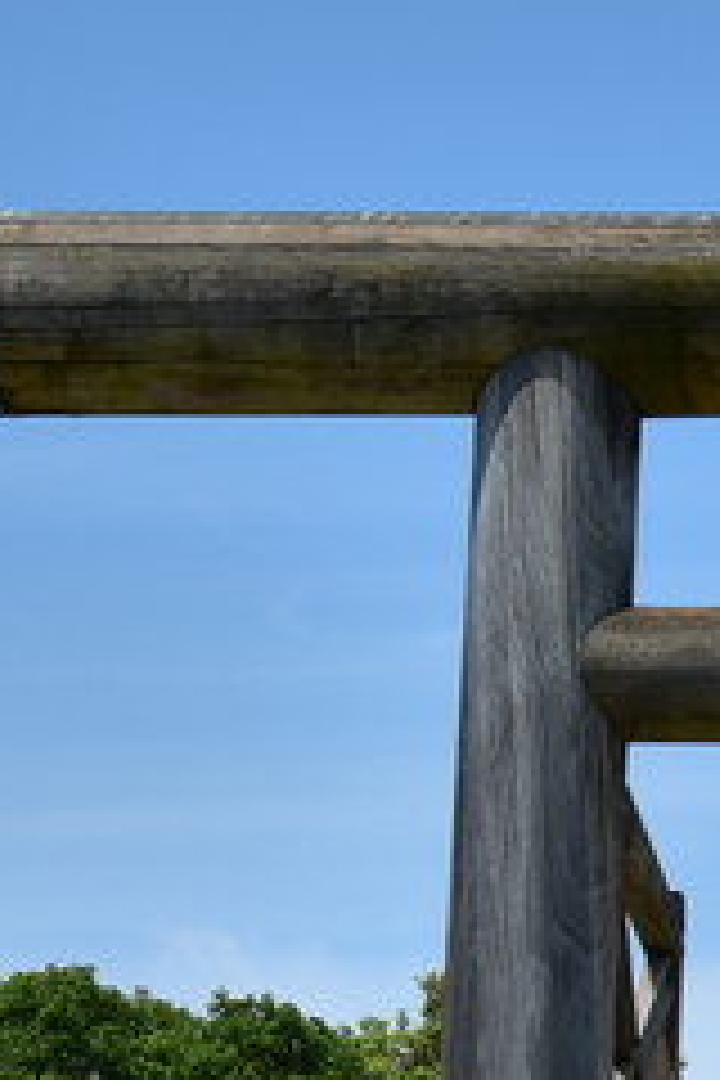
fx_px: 4500
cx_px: 1454
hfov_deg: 8.6
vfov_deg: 13.6
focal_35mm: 150
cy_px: 988
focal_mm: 30
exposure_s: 1/320
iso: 100
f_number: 8
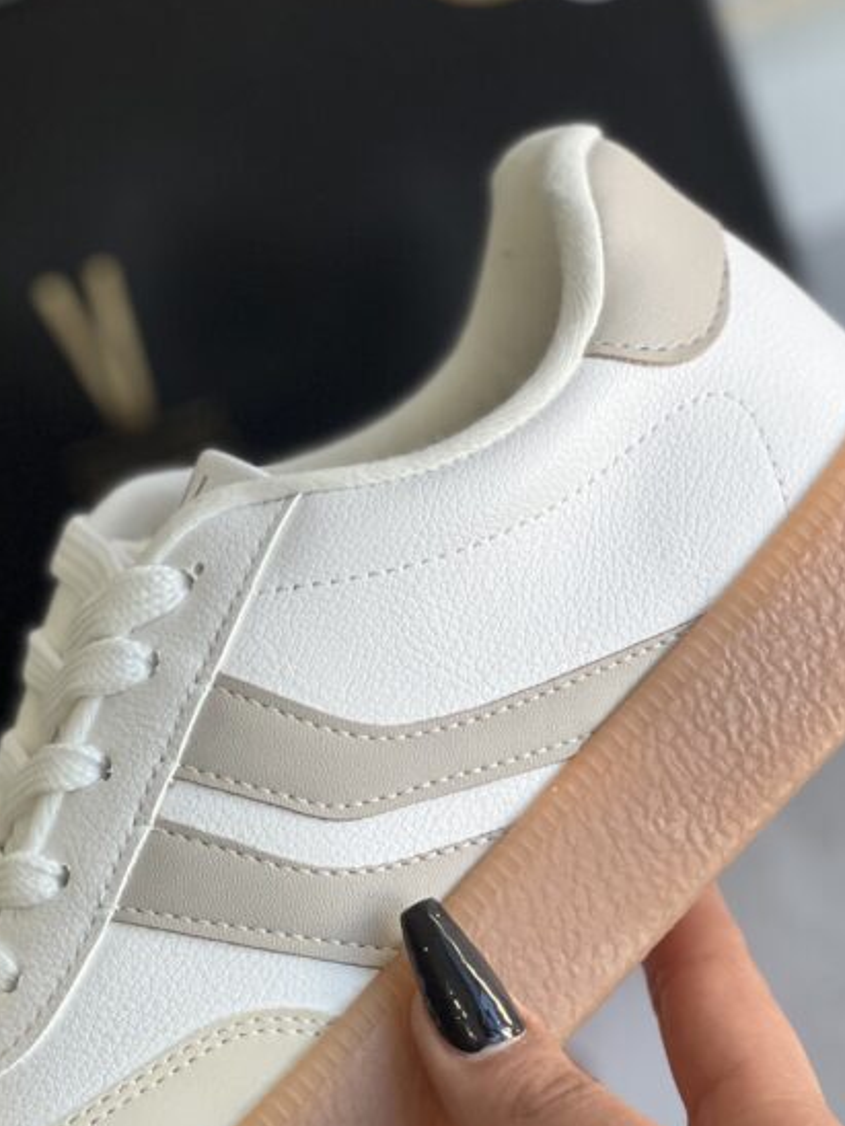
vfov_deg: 15.0
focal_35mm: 131
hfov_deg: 11.3
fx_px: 4264
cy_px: 704
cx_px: 358
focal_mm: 9
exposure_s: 1/120
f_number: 2.8
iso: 125
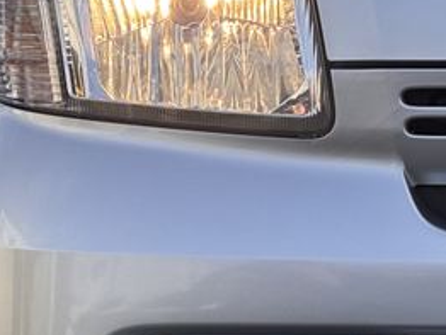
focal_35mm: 127
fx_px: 1638
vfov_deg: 11.7
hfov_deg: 15.5
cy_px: 223
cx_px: 131
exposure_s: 1/2105
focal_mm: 5.96
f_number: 1.6
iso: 32
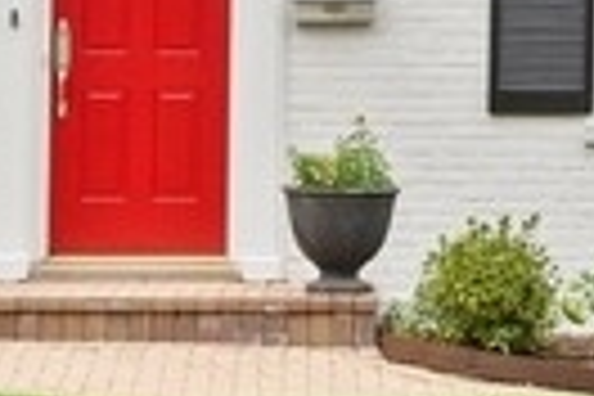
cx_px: 630
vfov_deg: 7.3
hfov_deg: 11.0
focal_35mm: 184
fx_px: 3036
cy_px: -220
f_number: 8
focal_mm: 18
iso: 200
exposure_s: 1/160
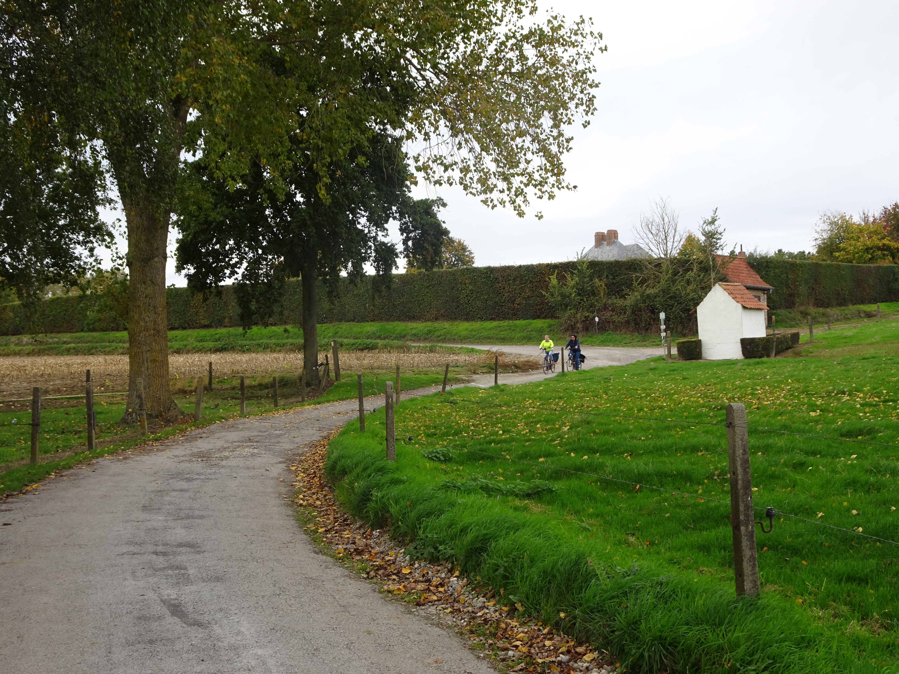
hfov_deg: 39.7
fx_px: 1247
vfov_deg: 30.3
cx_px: 450
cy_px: 337
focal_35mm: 48
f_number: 4.5
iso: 80
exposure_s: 1/80
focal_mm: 8.18
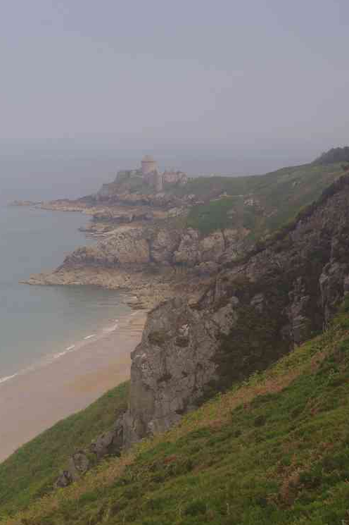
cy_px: 310
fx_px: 1611
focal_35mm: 111
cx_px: 118
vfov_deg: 18.5
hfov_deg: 12.4
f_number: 11
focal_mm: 55
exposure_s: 1/125
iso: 200
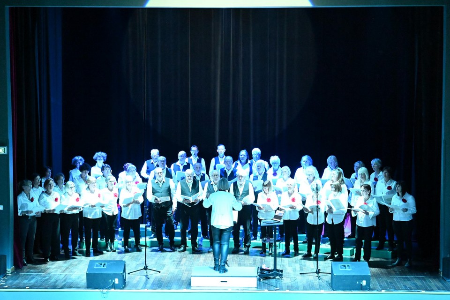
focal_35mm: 75
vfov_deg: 18.2
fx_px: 937
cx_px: 225
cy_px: 150
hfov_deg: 27.0
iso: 12800
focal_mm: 50
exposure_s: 1/50
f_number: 4.5
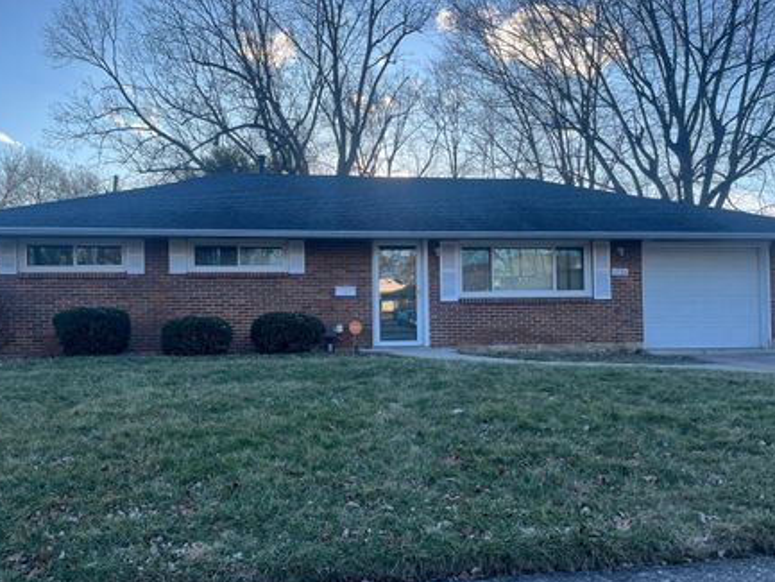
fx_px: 672
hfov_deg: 59.9
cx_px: 363
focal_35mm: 30
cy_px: 305
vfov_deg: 46.8
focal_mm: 5.1
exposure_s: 1/821
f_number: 1.6
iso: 50
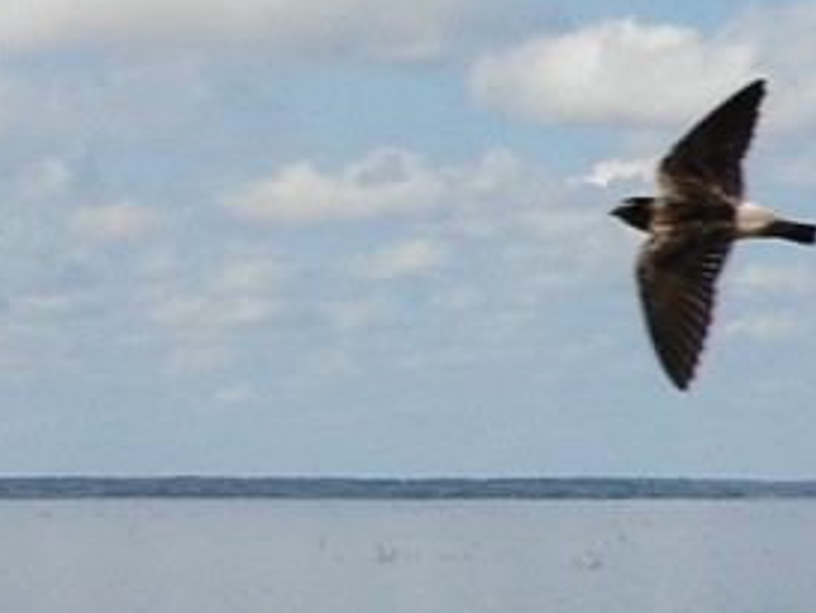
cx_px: 2568
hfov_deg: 8.7
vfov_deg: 8.2
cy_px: 490
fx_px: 4245
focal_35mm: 180
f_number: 2.8
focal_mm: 4.5
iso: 107
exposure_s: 1/1350
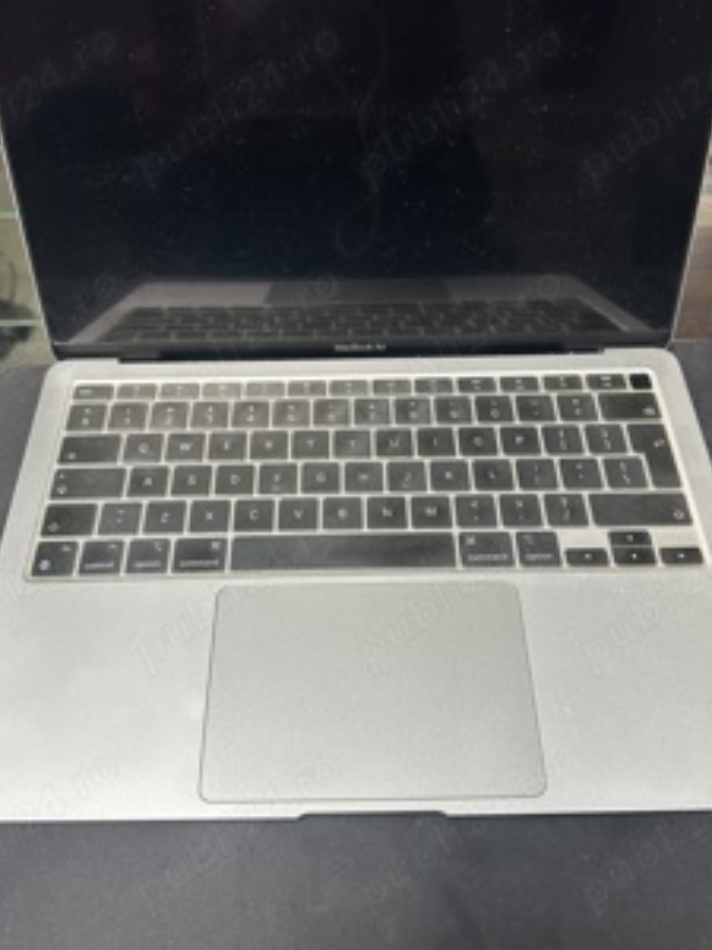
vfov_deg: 56.5
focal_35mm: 32
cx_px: 348
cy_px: 399
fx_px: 878
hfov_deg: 44.2
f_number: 1.78
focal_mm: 6.86
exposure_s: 1/60
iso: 250
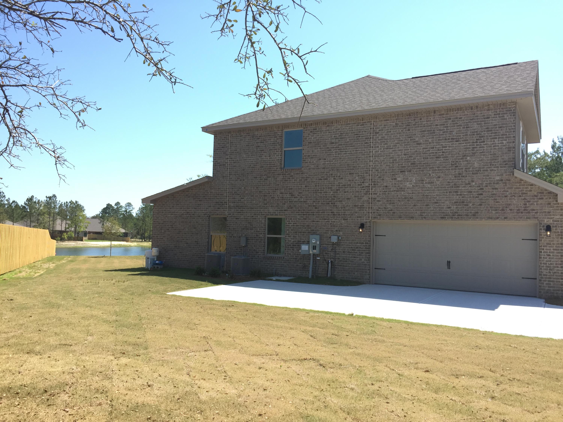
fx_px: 472
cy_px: 211
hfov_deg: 61.7
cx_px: 282
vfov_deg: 48.2
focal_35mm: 29
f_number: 2.2
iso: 32
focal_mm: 4.15
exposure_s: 1/746
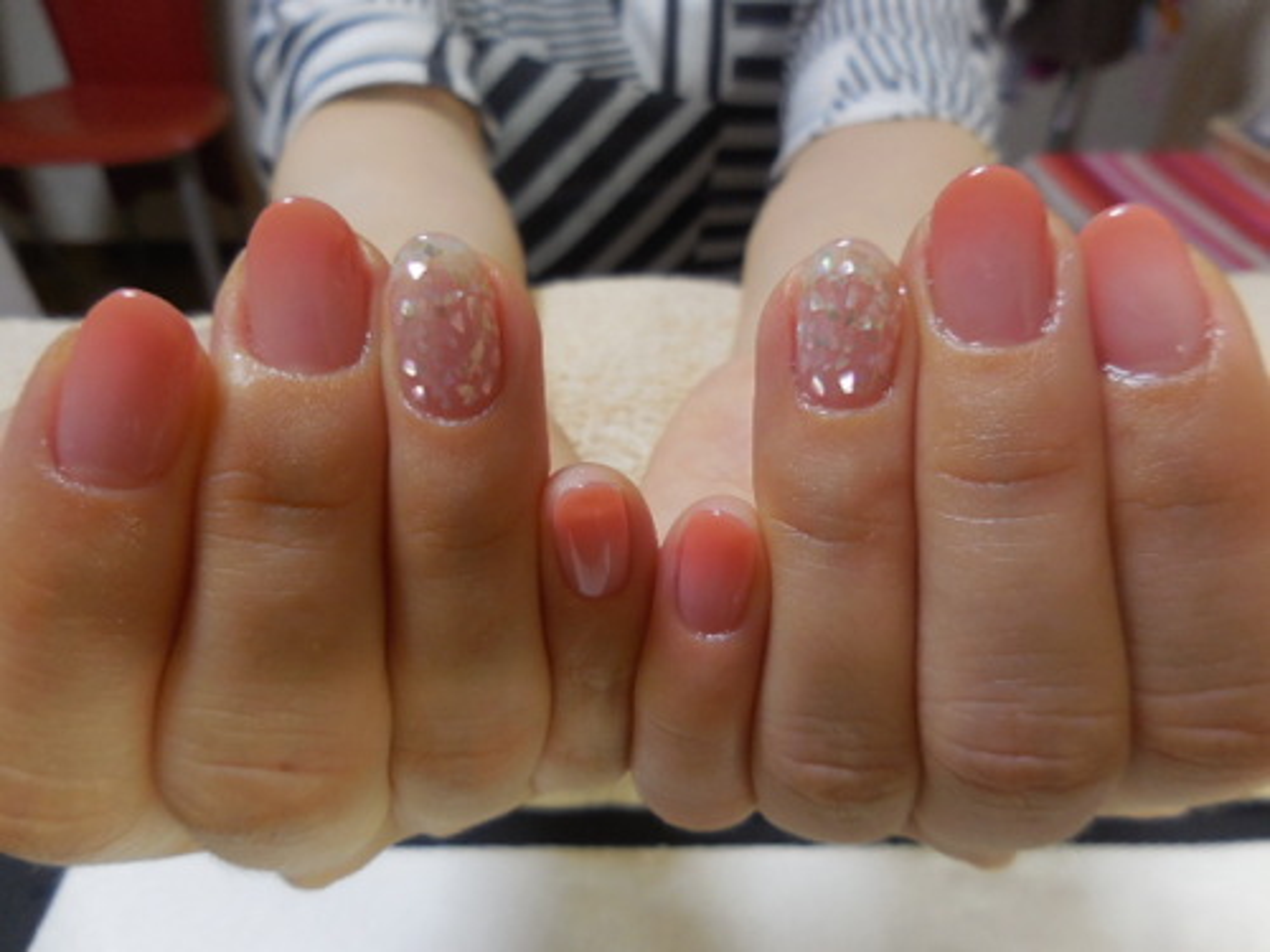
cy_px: 476
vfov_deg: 54.9
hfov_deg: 69.4
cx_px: 635
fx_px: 917
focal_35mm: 25
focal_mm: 4.5
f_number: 3.3
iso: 200
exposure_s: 1/30
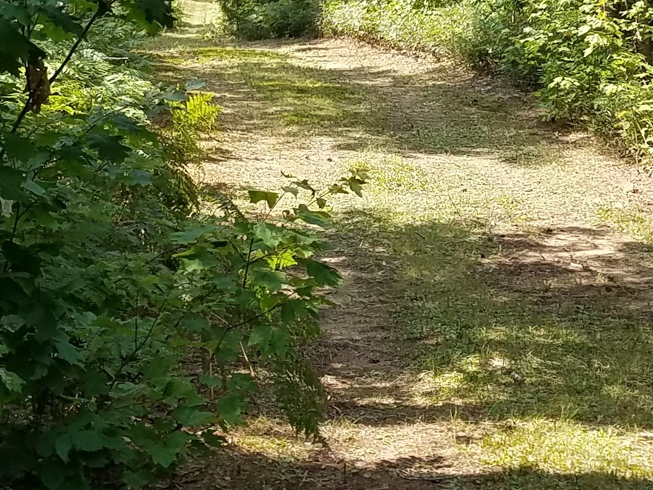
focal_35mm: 86
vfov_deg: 15.8
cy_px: -250
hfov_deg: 22.7
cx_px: 283
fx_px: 1622
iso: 50
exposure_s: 1/499
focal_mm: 4.2
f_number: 1.7
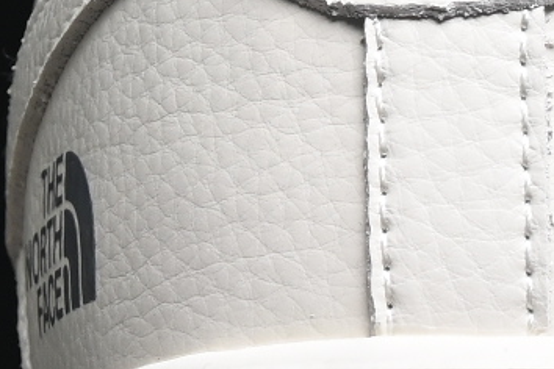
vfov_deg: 2.3
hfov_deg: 3.5
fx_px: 9079
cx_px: 970
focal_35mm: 590
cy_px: -119
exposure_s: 1/50
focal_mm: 50
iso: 160
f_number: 6.3
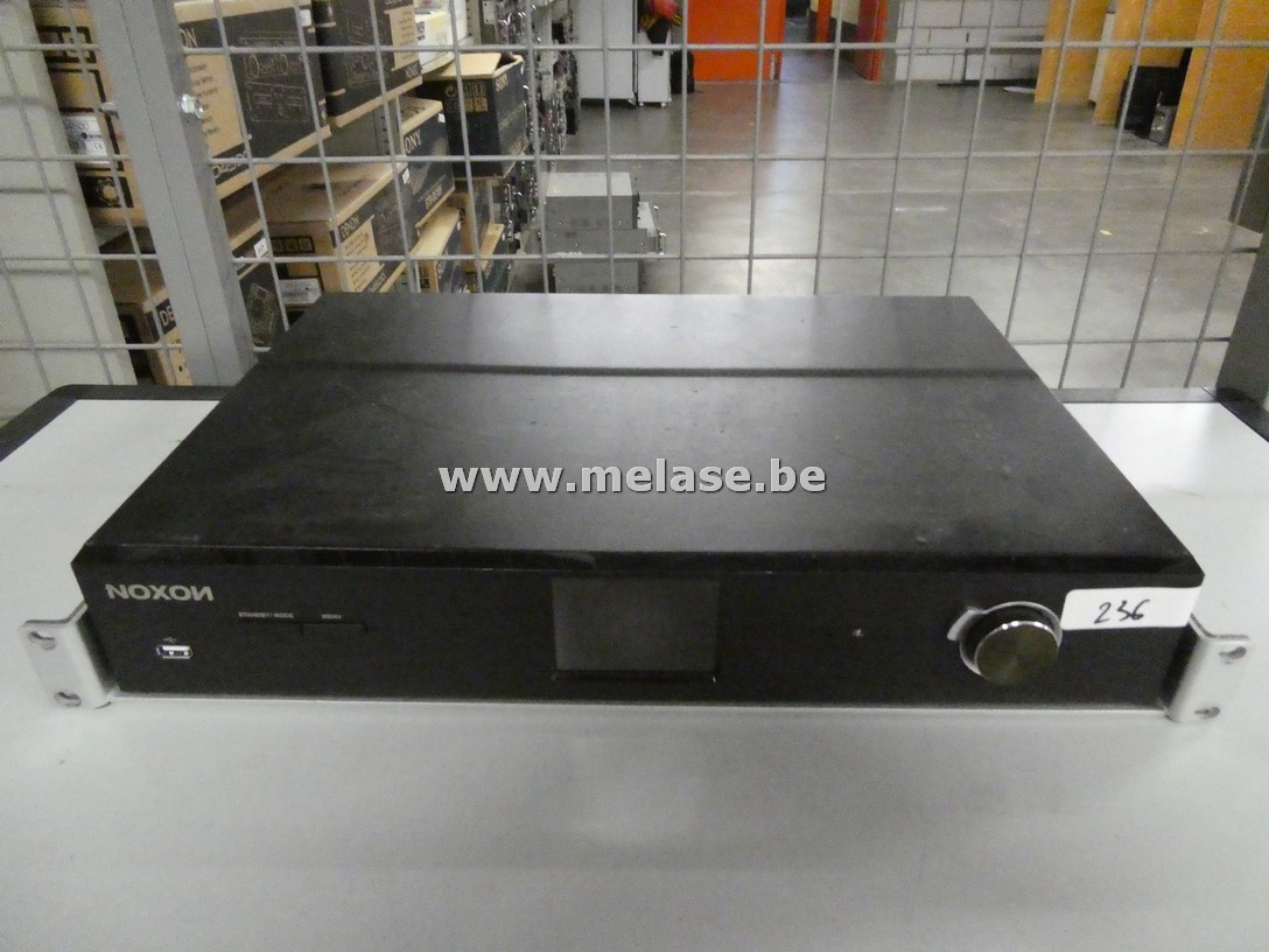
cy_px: 476
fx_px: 880
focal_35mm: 24
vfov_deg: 56.8
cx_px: 634
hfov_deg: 71.6
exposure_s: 1/125
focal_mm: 4.3
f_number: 3.3
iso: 3200
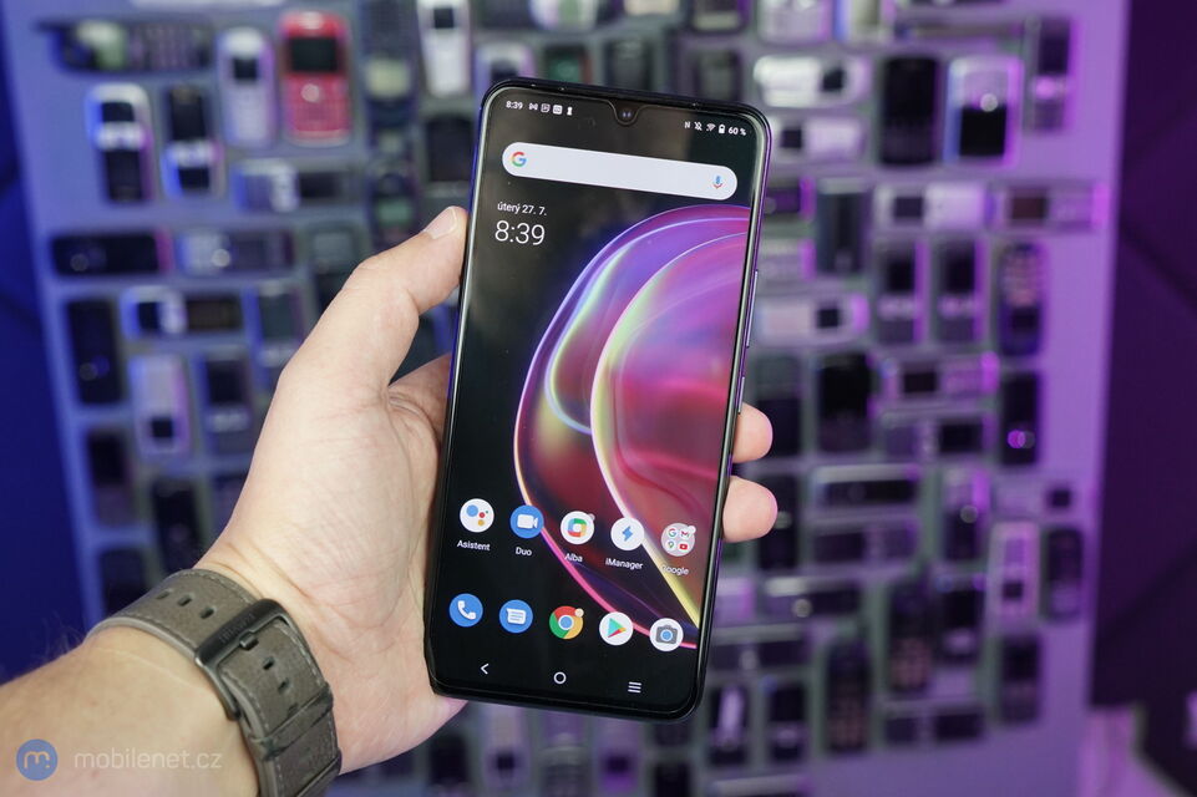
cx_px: 598
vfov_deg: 33.4
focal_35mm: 40
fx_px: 1329
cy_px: 398
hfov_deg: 48.5
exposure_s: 1/200
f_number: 6.3
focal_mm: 40
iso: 2500
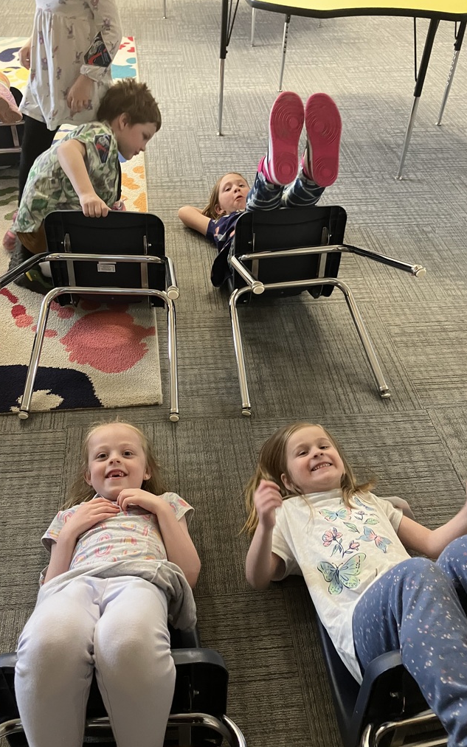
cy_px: 376
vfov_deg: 62.9
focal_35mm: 30
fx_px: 611
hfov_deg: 41.7
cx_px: 202
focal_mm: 3.99
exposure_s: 1/40
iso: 250
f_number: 1.8
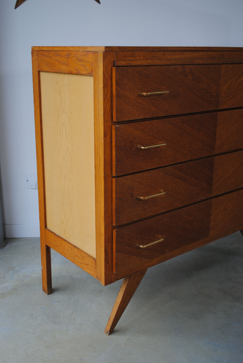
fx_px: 424
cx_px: 122
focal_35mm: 42
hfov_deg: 32.0
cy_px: 182
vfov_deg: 46.3
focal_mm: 28
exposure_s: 1/80
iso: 100
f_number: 4.5
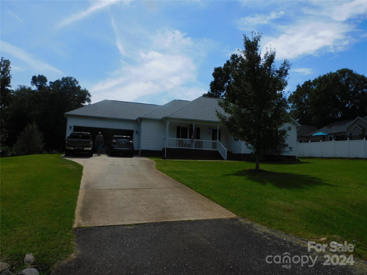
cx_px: 184
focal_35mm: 28
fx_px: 297
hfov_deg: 63.4
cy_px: 138
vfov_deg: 49.7
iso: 125
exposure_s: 1/1600
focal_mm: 5
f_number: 5
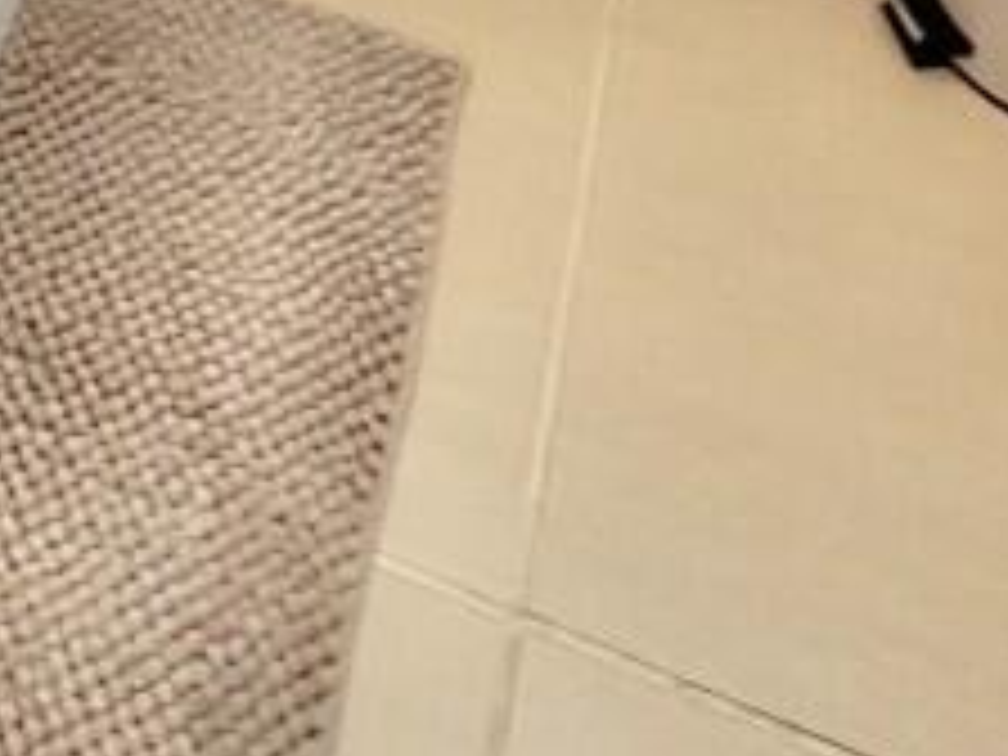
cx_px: 99
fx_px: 1864
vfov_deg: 15.4
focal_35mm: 64
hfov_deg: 29.0
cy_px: -958
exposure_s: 1/60
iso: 800
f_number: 2.2
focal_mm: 2.22
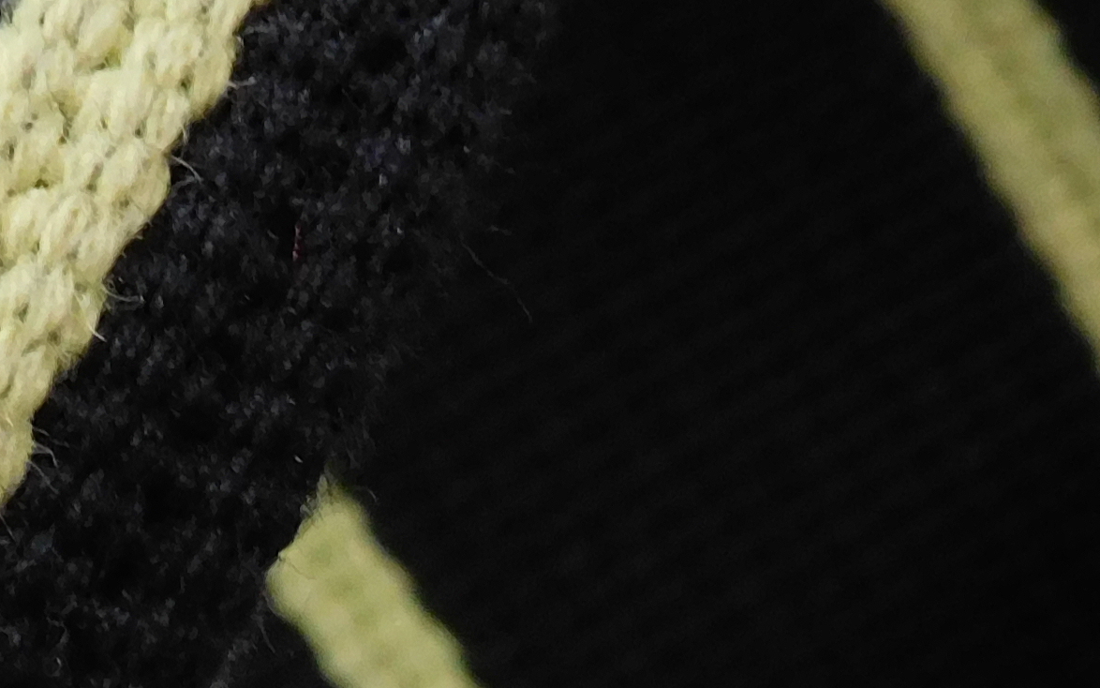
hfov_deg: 19.8
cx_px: 252
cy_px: 888
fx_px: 3118
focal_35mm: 104
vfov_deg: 12.2
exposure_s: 1/15
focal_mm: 4.5
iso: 400
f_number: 3.4
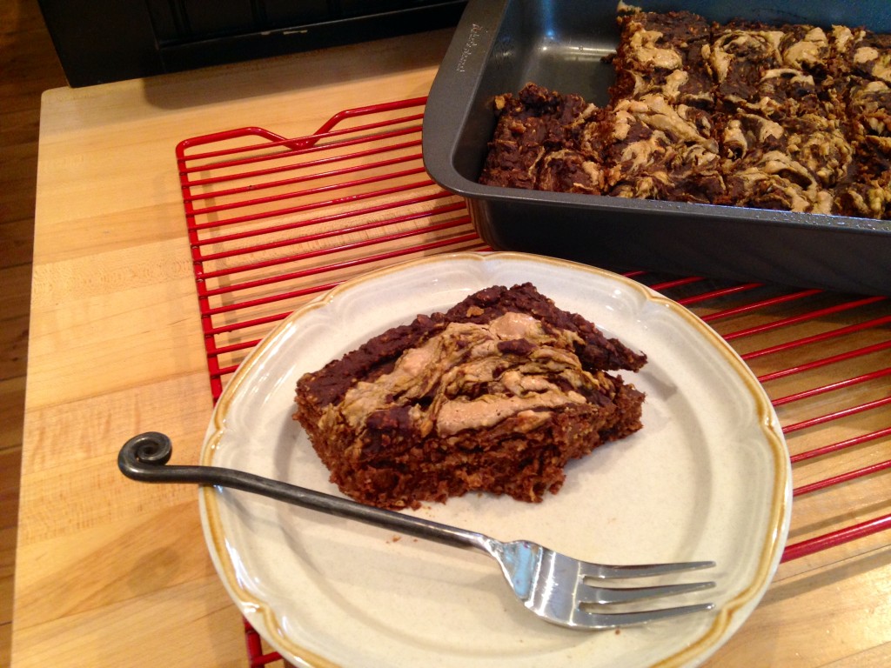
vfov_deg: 42.9
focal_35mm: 33
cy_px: 334
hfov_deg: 55.4
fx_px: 849
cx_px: 446
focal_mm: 4.12
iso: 160
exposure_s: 1/20
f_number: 2.4
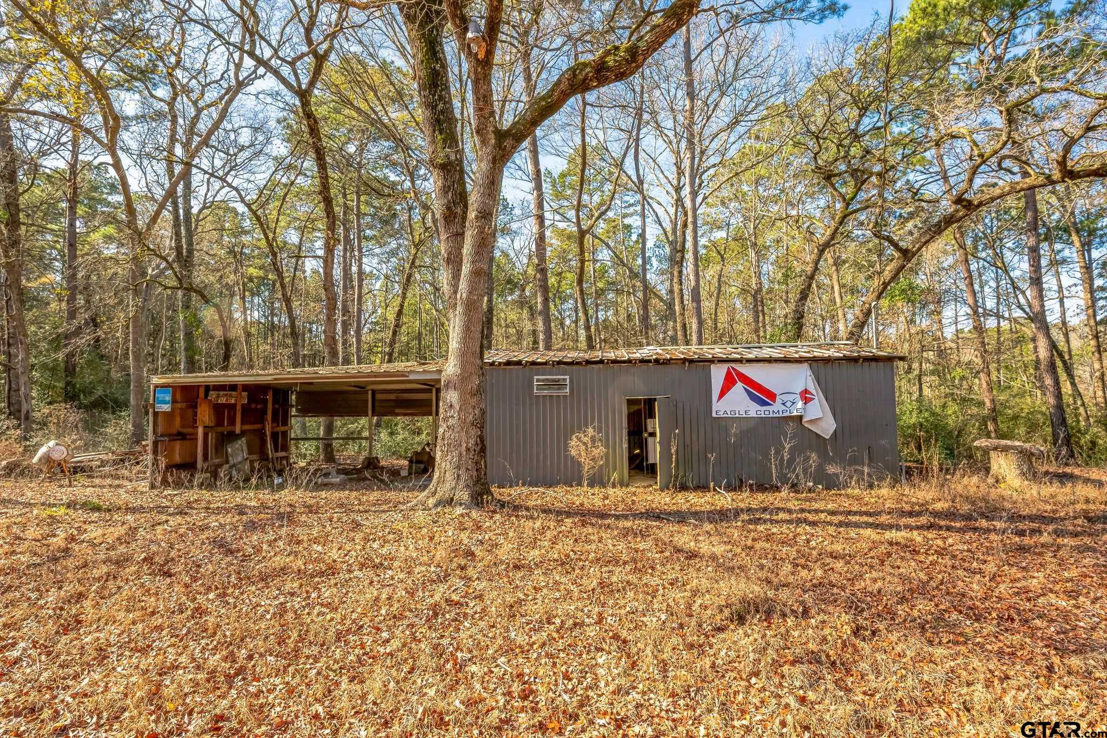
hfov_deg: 91.6
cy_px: 369
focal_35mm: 18
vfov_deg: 68.9
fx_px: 538
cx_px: 554
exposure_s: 1/100
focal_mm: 17.5
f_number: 11
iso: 360
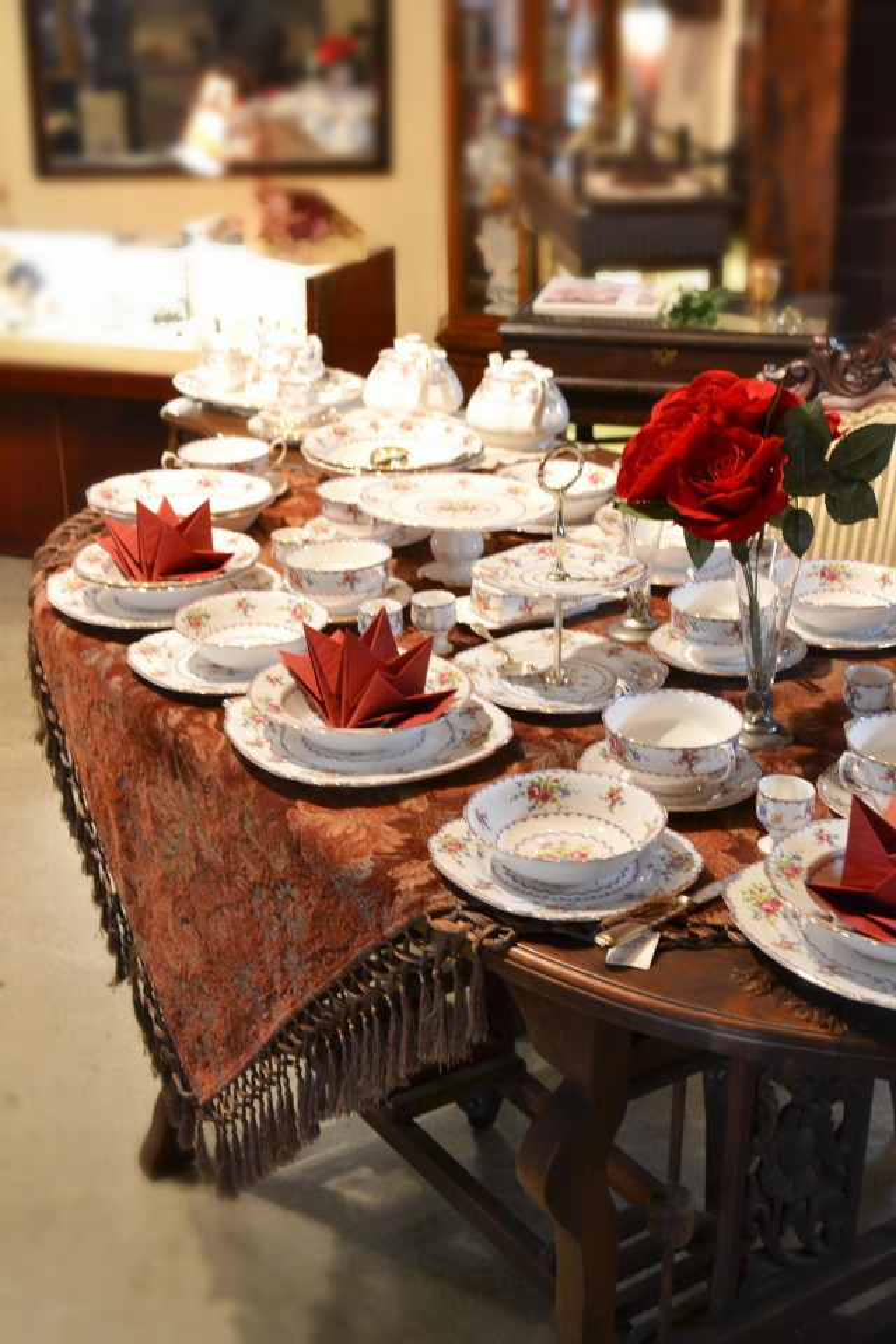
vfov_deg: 41.1
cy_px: 672
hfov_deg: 28.1
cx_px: 448
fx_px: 1792
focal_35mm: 48
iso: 1400
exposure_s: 1/15
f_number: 4.8
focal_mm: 32
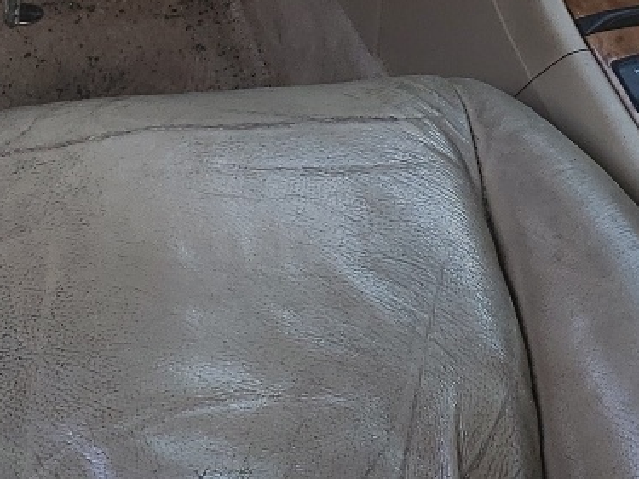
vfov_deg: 13.1
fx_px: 2048
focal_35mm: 111
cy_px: -53
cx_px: 417
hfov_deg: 17.7
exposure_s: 1/159
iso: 50
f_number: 1.5
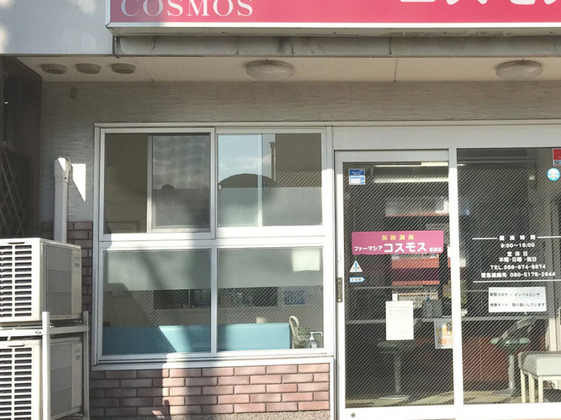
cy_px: 231
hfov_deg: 43.8
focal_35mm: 42
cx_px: 397
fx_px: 681
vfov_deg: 34.3
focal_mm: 3.99
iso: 20
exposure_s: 1/4566
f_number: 1.8
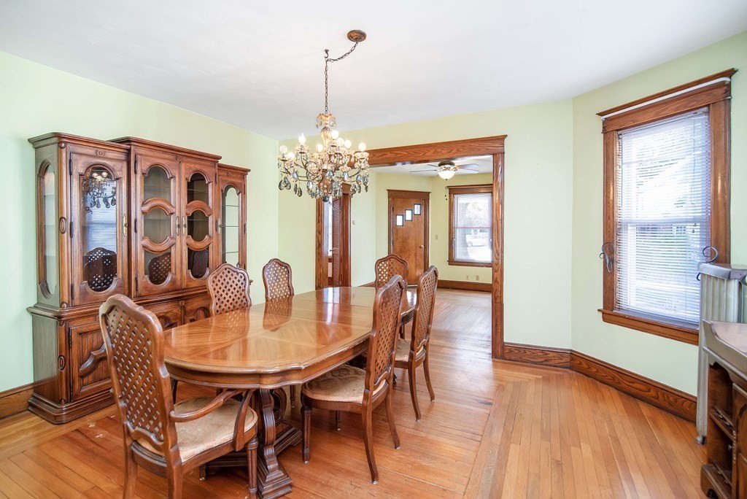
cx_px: 374
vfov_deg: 73.8
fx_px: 332
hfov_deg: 96.7
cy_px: 250
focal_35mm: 16
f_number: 4
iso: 800
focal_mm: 16
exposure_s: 1/80
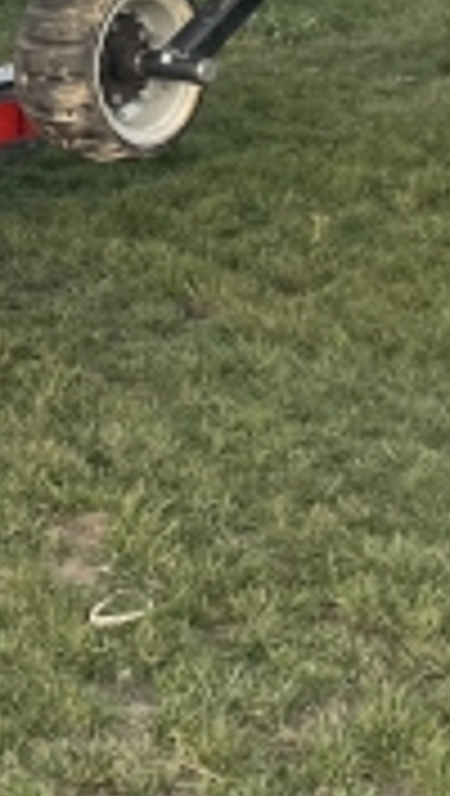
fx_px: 2706
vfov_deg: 16.0
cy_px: -211
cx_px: -392
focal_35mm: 128
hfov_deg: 9.0
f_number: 1.6
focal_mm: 4.2
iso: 32
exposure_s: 1/567
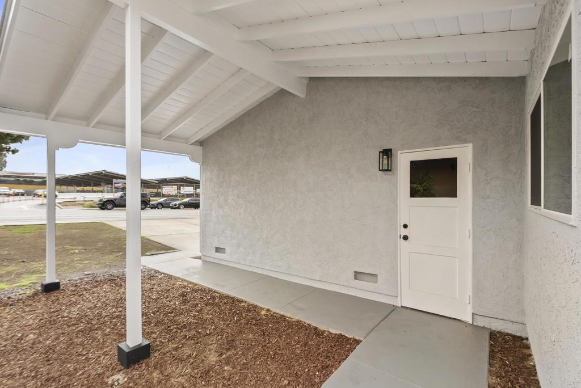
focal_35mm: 16
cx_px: 290
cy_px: 194
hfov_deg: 96.7
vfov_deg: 73.8
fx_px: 258
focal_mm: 16
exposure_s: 1/25
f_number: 8
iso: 500
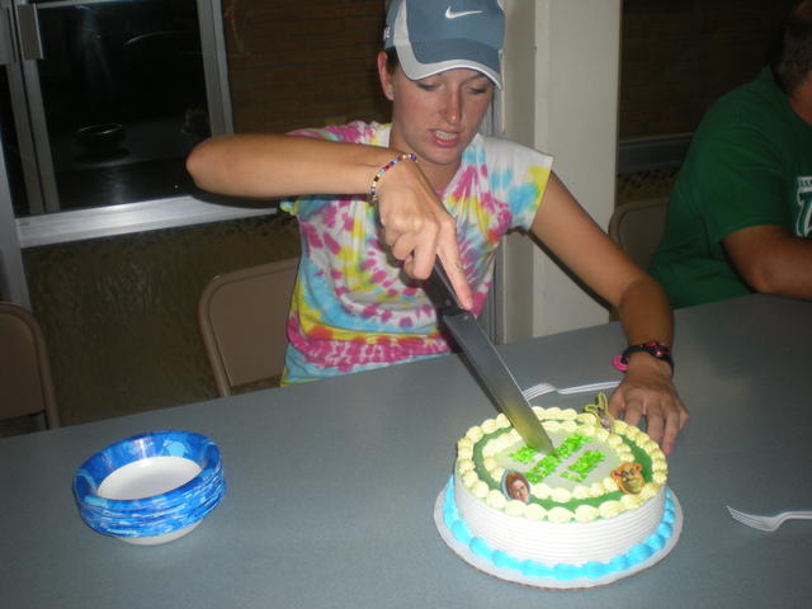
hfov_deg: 49.0
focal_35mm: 38
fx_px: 891
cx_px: 406
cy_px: 304
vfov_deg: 37.7
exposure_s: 1/60
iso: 64
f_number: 3.1
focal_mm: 6.3
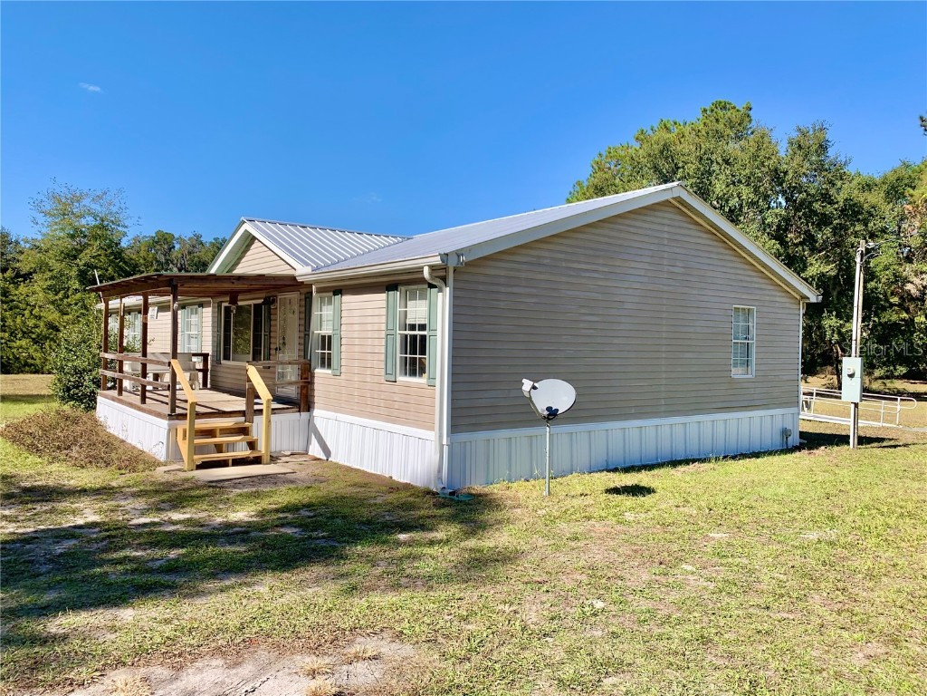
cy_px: 348
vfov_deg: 53.1
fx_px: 696
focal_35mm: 26
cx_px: 464
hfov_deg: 67.3
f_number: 1.8
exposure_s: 1/1953
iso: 25
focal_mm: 4.25
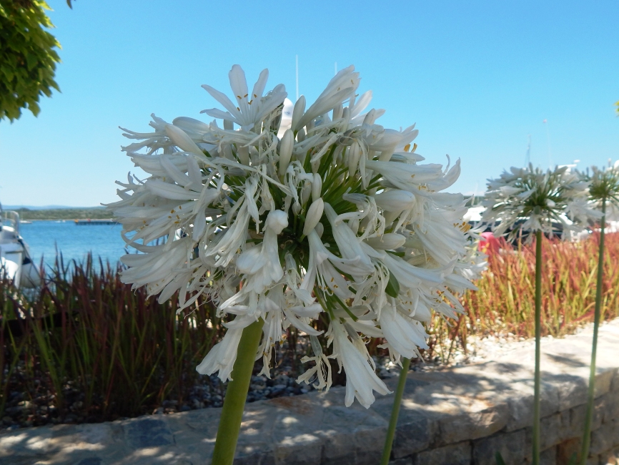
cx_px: 306
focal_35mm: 26
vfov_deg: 53.0
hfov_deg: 67.3
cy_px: 248
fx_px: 465
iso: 125
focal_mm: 4
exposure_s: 1/400
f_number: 6
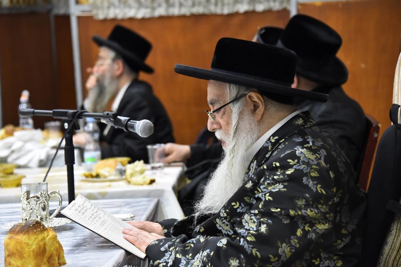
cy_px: 134
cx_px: 200
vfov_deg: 9.5
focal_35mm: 145
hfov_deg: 14.2
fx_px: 1615
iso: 4000
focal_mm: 145
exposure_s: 1/160
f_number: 5.6
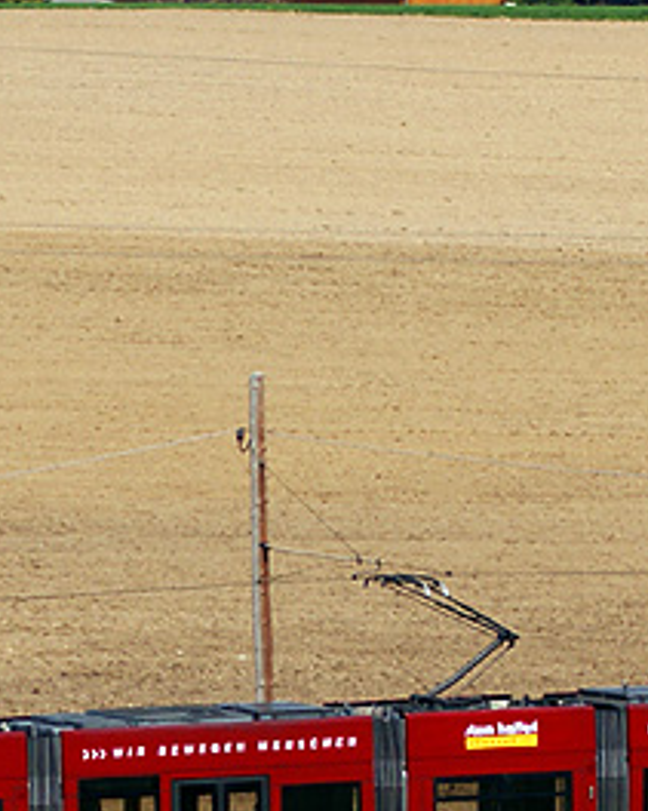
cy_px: 833
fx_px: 9830
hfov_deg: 3.8
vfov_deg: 4.7
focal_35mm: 410
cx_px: 375
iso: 200
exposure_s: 1/640
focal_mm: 75
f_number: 6.3
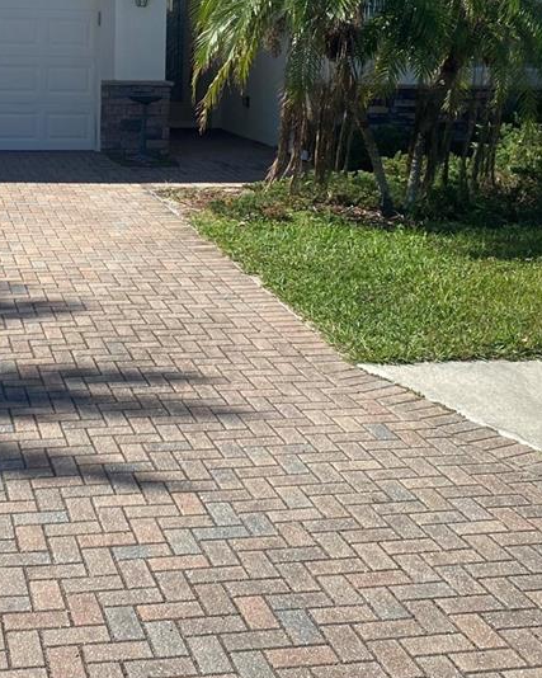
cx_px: 93
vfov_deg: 31.9
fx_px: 1143
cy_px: 109
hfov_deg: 26.1
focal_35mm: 57
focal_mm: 4.25
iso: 32
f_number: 1.8
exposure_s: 1/2513
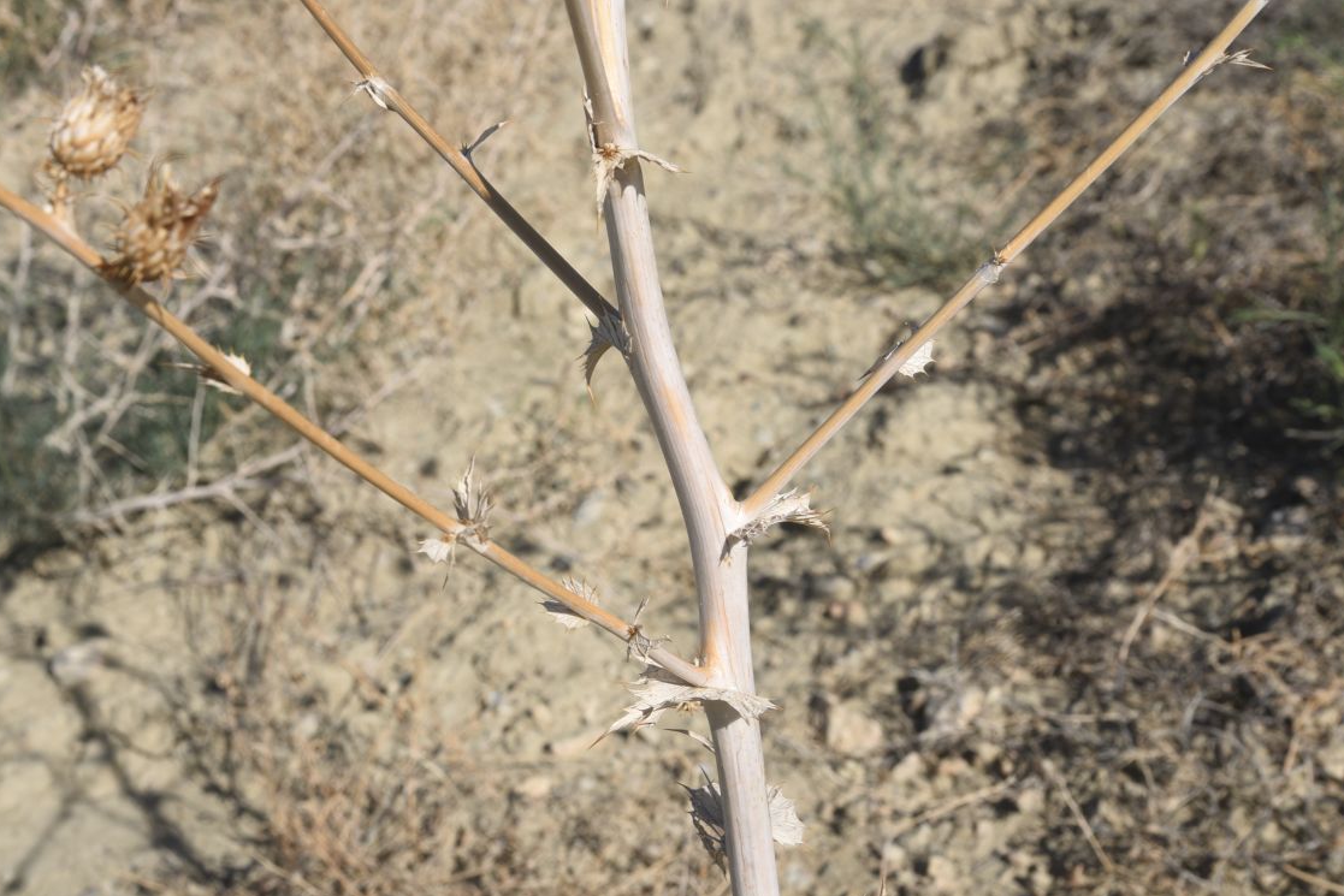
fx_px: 2389
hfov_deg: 31.4
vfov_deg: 21.2
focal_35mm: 64
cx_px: 584
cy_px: 520
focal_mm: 55
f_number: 16
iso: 125
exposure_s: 1/125
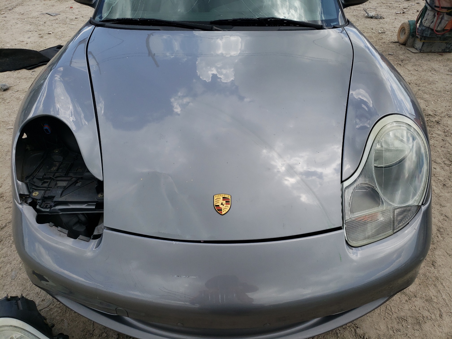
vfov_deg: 53.1
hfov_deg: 67.3
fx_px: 339
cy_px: 170
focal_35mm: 26
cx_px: 226
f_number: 1.5
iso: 50
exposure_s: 1/1429
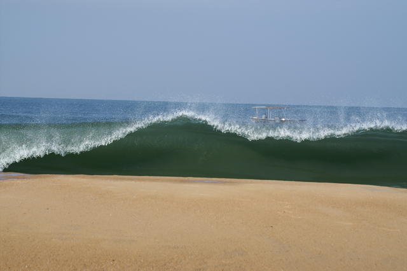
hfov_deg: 13.7
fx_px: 1695
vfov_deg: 9.1
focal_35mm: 150
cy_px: 136
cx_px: 204
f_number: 9
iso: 200
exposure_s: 1/640
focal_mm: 100
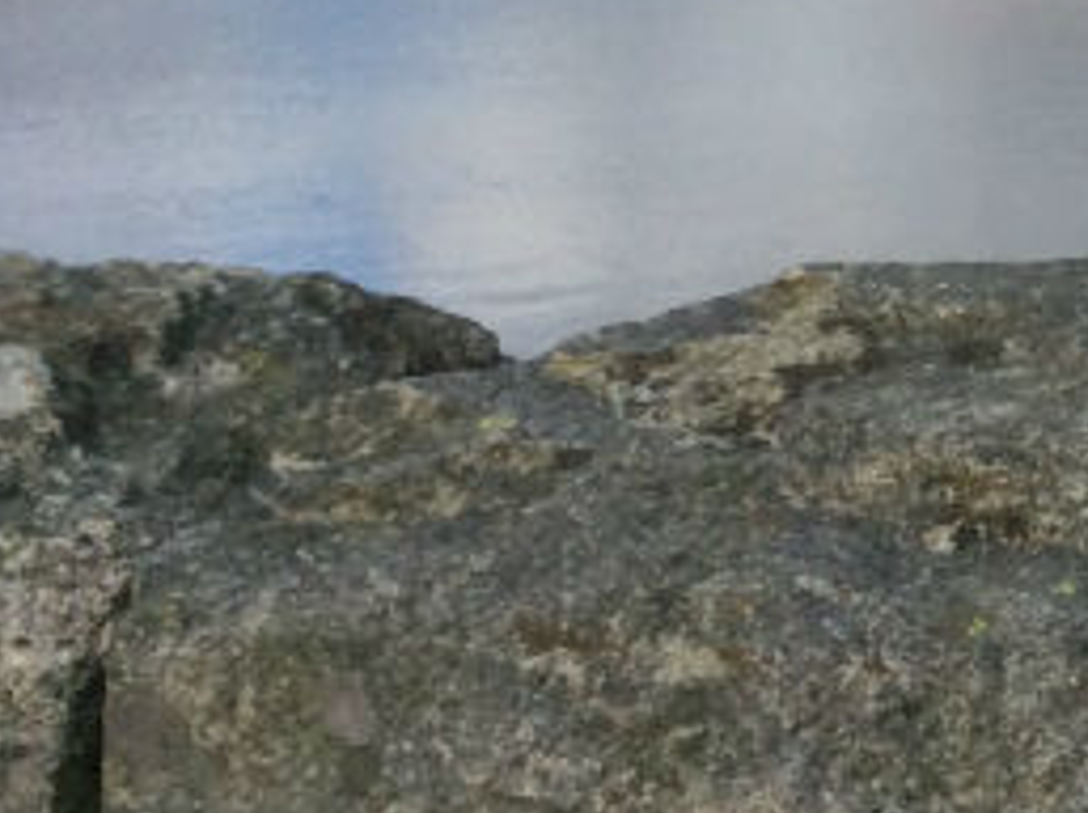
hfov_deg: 15.3
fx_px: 3829
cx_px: 1456
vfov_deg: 11.8
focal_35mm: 122
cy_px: -267
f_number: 2.4
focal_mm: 3.3
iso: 32
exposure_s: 1/1217
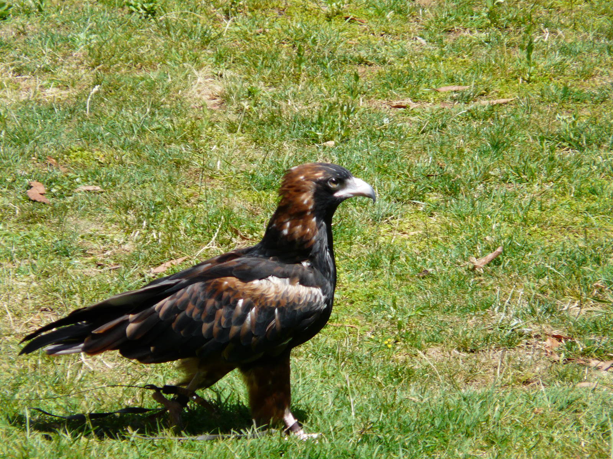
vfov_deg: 3.0
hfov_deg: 3.9
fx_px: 8925
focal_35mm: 504
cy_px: 230
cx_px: 306
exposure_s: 1/320
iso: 100
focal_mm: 82.8
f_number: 5.6
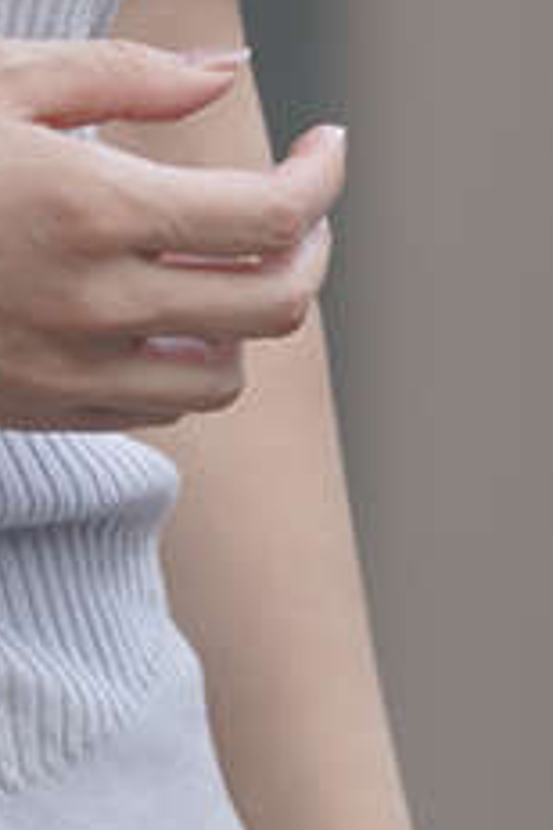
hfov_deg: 1.3
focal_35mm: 1054
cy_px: -316
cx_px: 1497
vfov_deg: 2.0
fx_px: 24284
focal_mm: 135
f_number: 2.8
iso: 640
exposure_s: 1/500
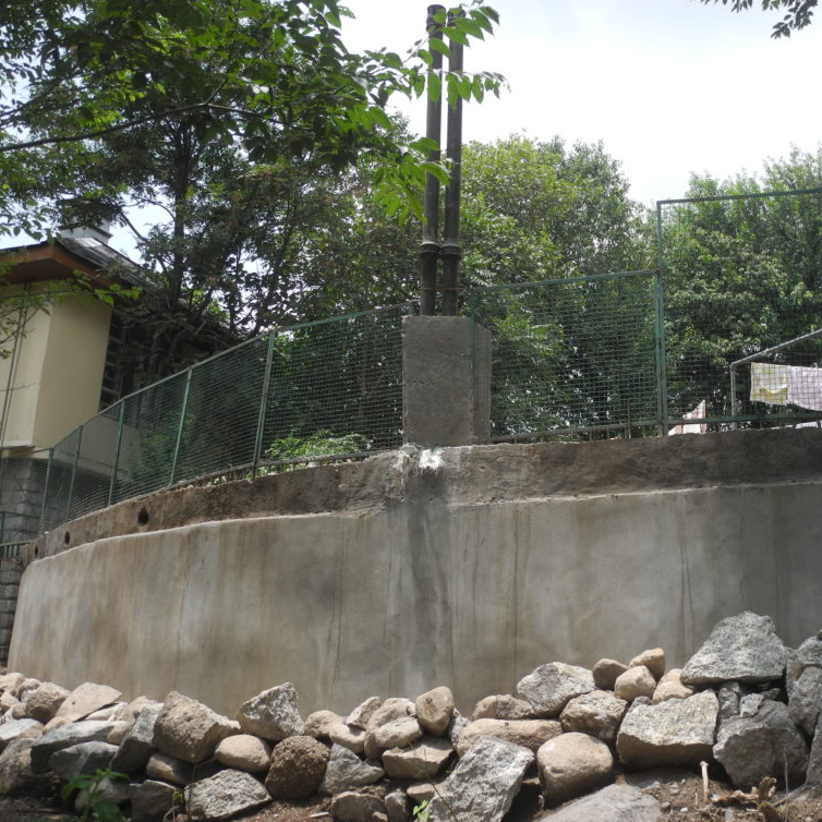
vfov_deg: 40.0
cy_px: 408
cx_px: 493
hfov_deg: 39.9
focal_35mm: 42
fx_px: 1128
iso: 100
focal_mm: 7.4
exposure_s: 1/1000
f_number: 3.2
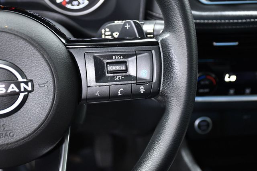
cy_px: 86
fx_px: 478
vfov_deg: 20.3
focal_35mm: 67
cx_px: 128
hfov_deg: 30.1
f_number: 4.5
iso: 2500
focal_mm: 45
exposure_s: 1/40
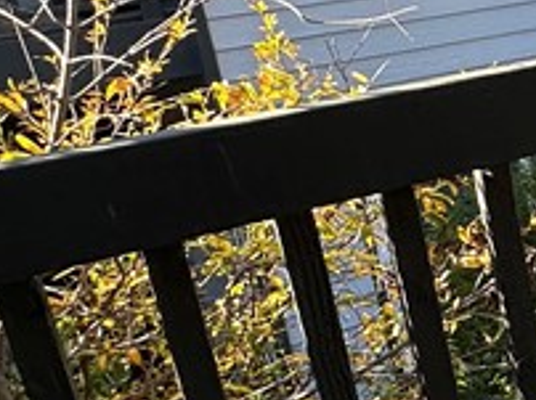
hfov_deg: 18.7
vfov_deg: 20.4
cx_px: 1045
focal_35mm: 71
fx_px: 1098
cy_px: 74
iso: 40
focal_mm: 2.22
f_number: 2.2
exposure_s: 1/181
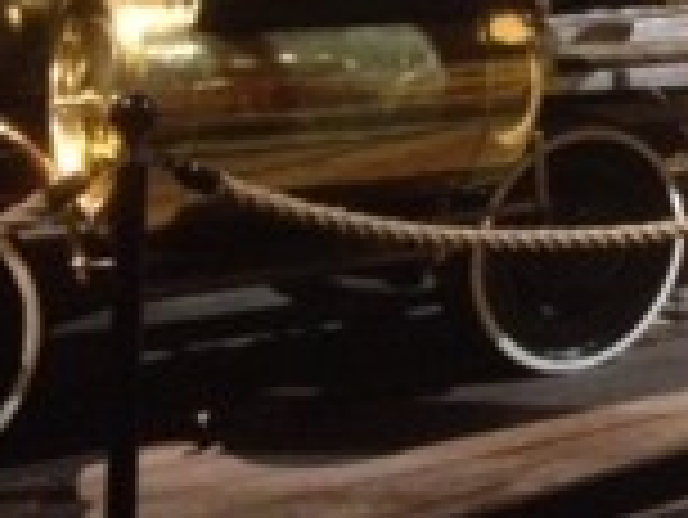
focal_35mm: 103
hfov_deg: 17.6
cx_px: 958
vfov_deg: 13.6
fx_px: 2049
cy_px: -225
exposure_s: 1/15
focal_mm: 4.28
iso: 800
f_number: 2.4
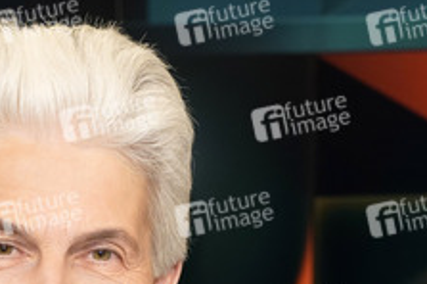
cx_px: 58
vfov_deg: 16.6
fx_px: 959
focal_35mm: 81
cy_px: 263
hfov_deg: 24.5
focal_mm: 40
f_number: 5.6
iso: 2000
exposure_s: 1/160
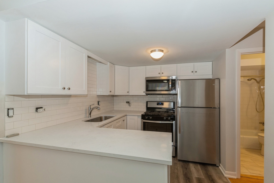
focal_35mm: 16
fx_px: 122
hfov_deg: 96.7
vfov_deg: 73.7
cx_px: 138
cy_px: 96
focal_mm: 10
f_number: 7.1
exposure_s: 1/30
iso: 250
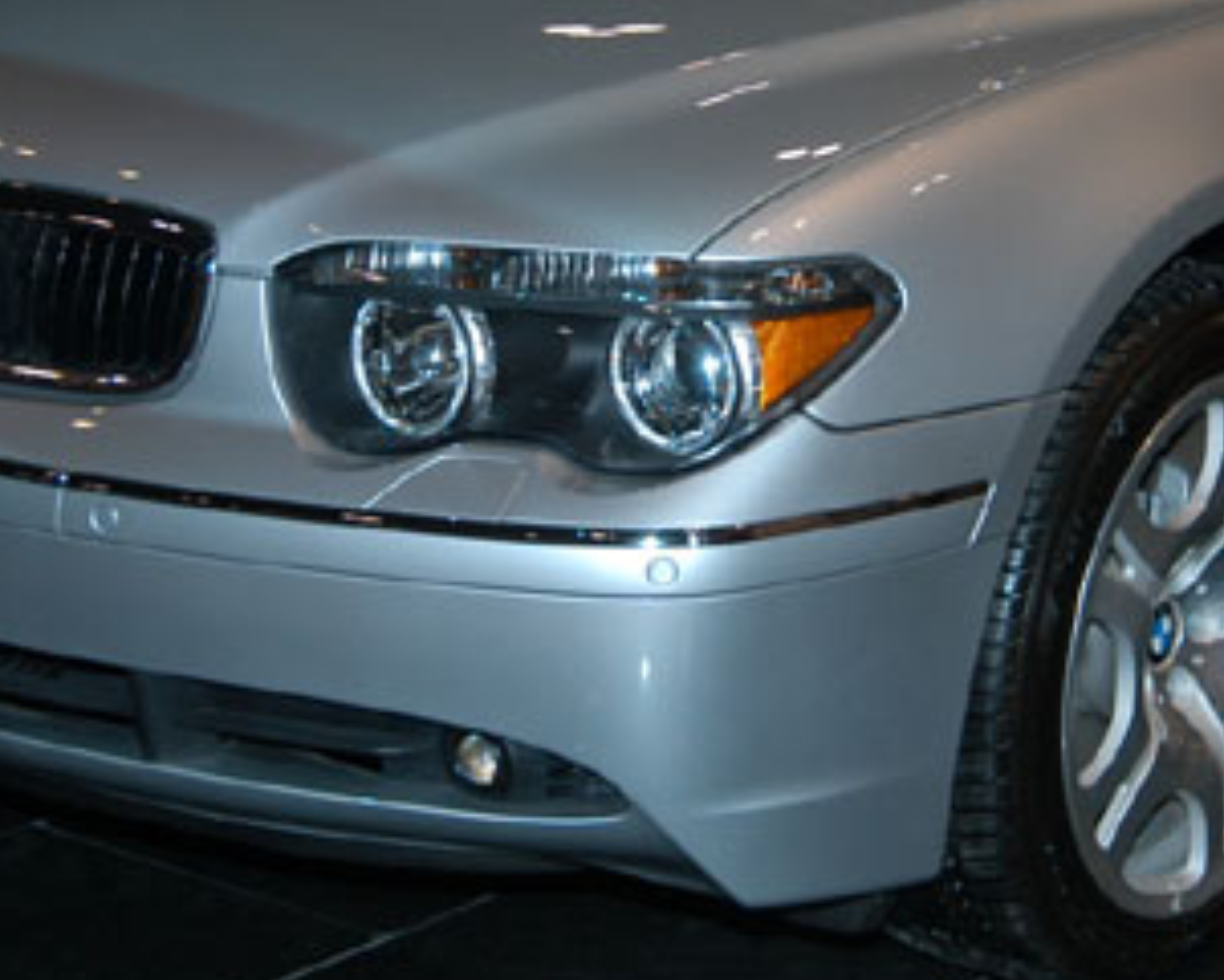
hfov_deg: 20.0
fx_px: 3443
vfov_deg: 16.1
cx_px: 876
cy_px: 163
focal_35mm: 95
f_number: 5
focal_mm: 30
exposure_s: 1/60
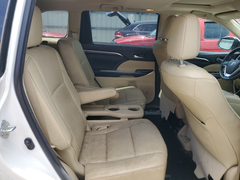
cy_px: 90
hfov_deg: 67.3
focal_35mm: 26
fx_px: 180
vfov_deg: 53.1
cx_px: 120
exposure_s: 1/667
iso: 50
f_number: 1.5
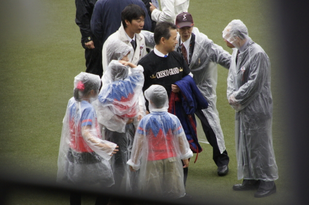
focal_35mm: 300
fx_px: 2573
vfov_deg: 4.6
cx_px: 154
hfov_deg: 6.9
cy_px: 102
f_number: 6.3
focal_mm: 200
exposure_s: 1/320
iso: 1250
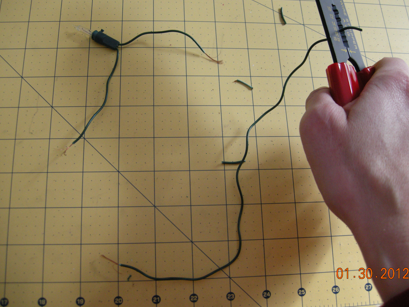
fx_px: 437
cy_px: 145
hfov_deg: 50.1
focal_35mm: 37
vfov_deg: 38.7
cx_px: 213
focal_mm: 7.5
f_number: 2.7
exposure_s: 1/42
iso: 250
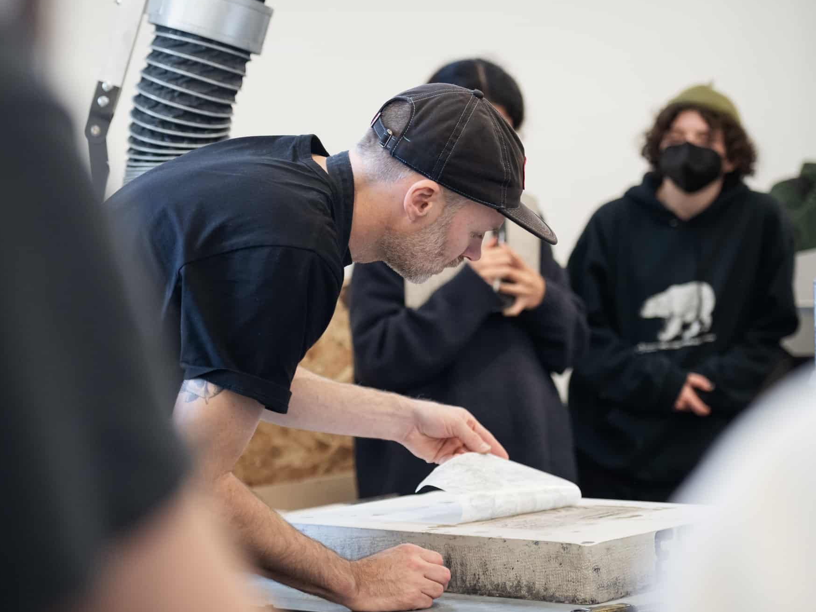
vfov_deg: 13.7
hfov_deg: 18.2
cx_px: 317
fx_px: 2546
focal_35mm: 108
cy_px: 254
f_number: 2.8
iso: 1000
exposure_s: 1/250
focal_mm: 82
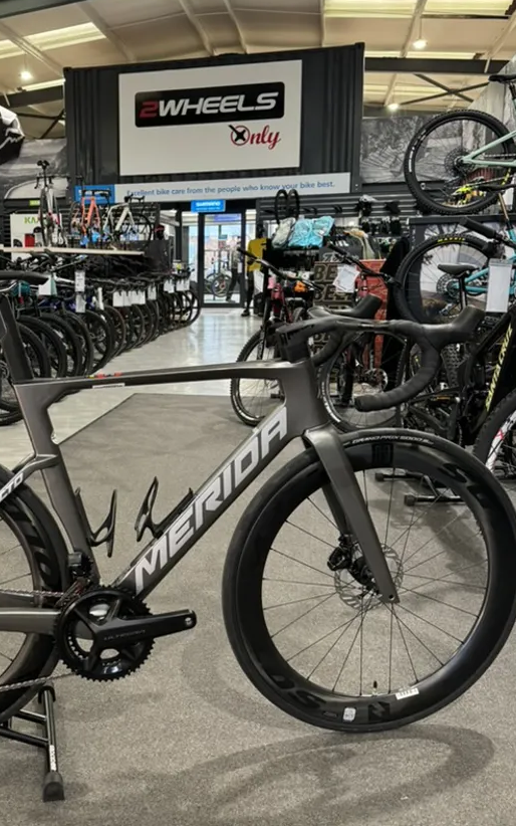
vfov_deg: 58.0
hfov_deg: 37.5
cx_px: 135
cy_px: 366
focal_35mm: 33
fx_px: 742
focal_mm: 6.76
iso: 250
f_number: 1.78
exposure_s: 1/50
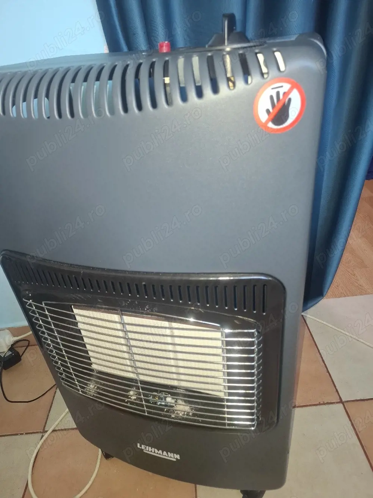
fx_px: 330
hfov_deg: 58.9
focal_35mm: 23
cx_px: 186
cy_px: 249
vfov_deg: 73.9
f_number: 1.8
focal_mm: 5.54
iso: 160
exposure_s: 1/50
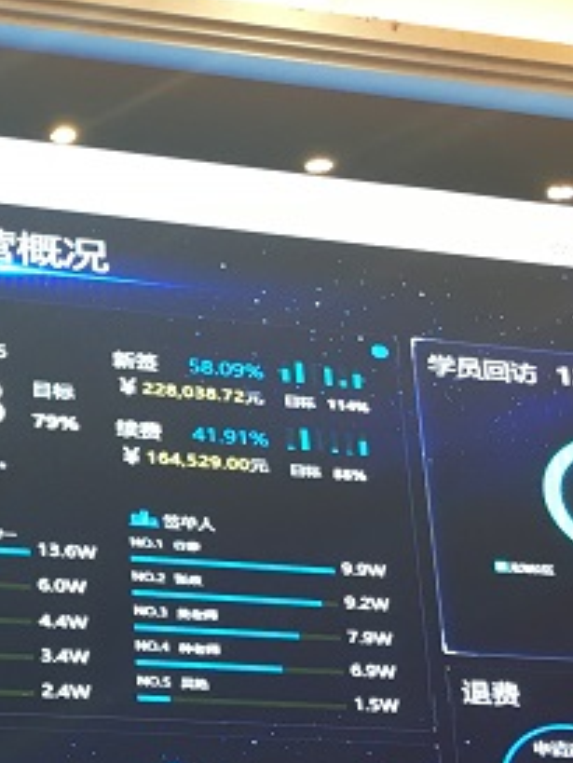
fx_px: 1875
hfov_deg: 16.2
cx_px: -229
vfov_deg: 22.9
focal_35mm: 85
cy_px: 271
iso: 100
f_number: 2.2
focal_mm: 4.15
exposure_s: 1/33
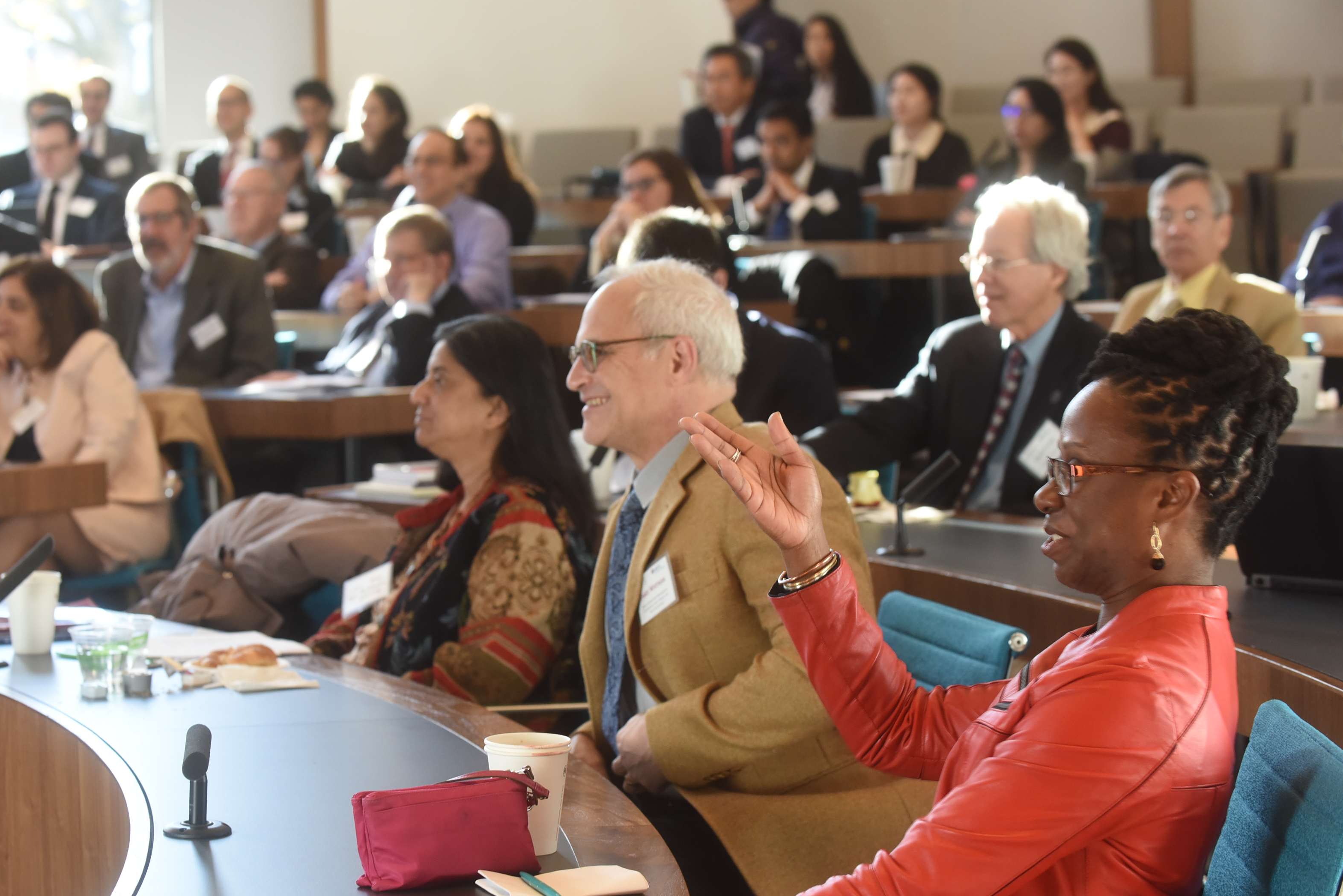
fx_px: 3284
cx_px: 561
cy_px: 518
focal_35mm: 88
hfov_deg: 23.1
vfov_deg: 15.5
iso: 1250
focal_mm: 75
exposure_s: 1/125
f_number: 4.5
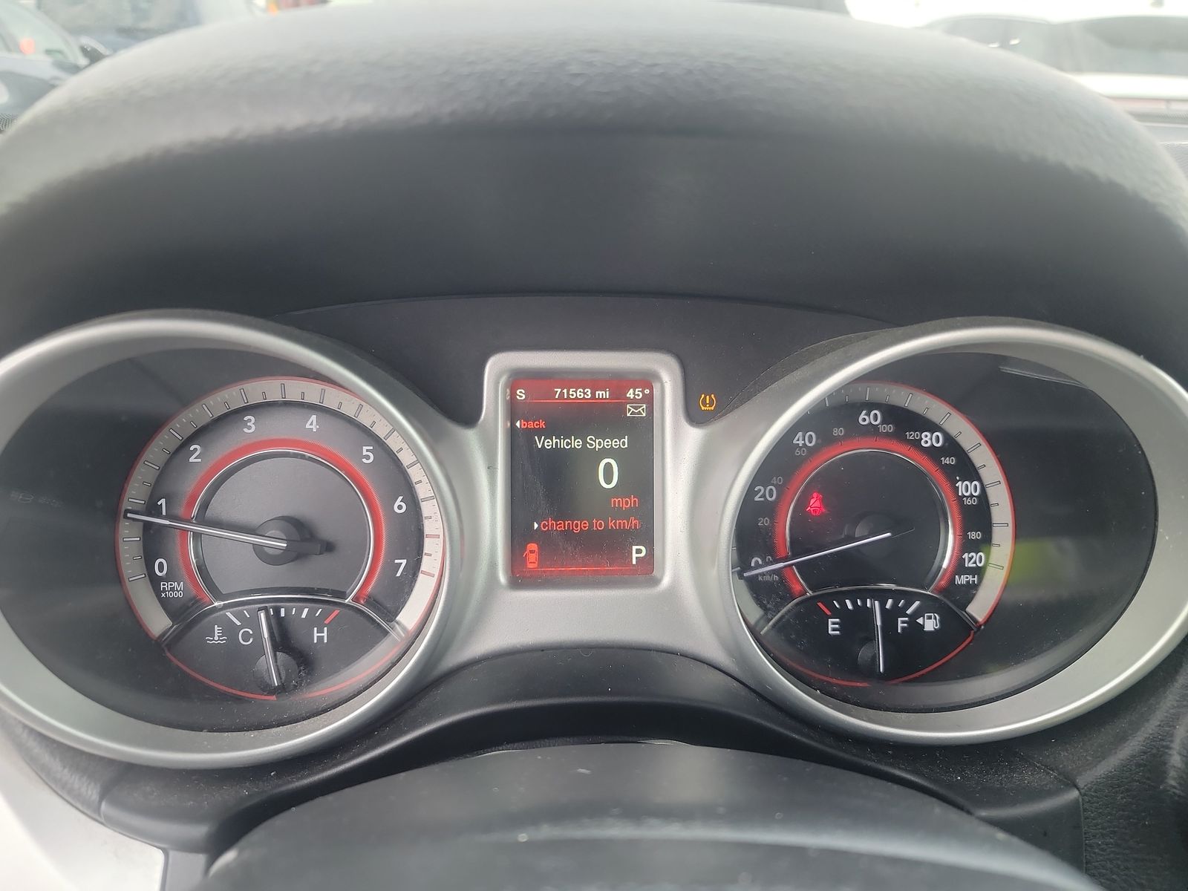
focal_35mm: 24
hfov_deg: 71.6
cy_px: 446
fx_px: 824
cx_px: 594
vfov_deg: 56.8
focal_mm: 6.7
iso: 243
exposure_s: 1/59
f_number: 1.8
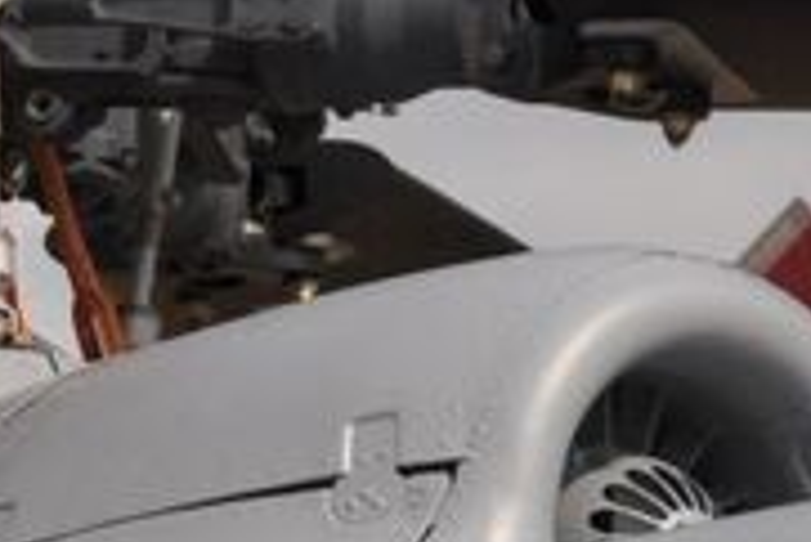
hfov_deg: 3.9
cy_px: 130
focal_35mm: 529
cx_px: -255
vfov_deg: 2.6
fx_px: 11926
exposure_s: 1/800
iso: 200
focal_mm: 50
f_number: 8
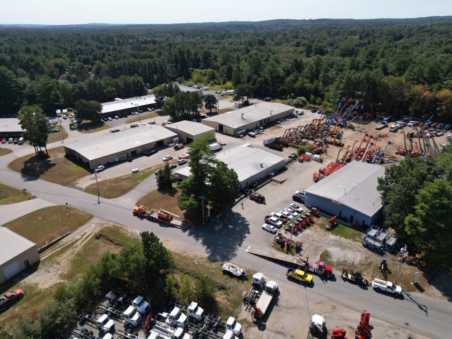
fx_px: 313
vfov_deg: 56.8
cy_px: 170
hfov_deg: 71.6
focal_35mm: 24
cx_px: 226
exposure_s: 1/250
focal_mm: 6.72
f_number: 1.7
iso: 100
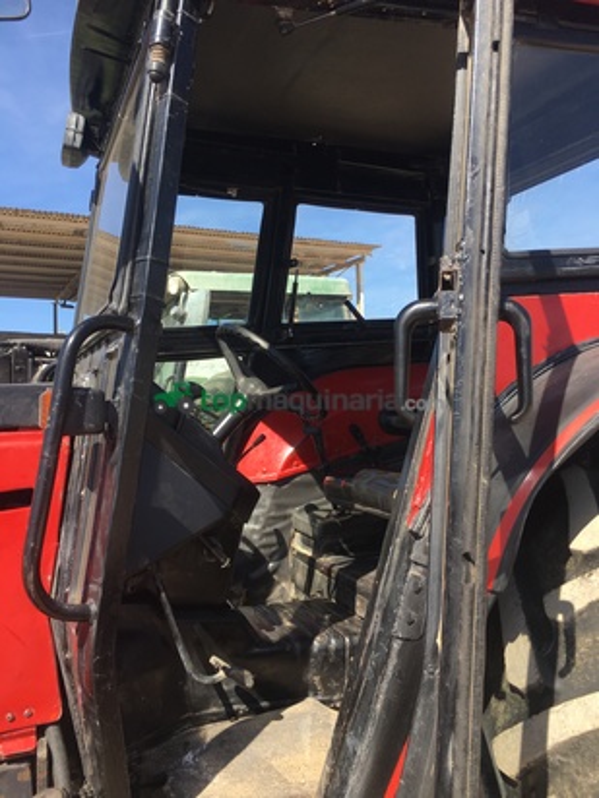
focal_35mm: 29
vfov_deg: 61.7
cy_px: 399
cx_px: 300
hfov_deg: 48.2
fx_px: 669
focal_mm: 4.15
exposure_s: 1/725
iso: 25
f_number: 2.2
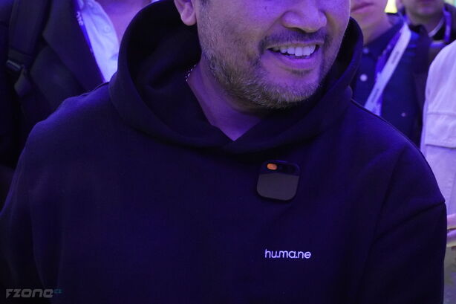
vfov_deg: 18.2
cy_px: 152
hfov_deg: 27.0
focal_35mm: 75
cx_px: 228
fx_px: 950
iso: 6400
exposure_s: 1/160
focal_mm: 50
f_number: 5.6
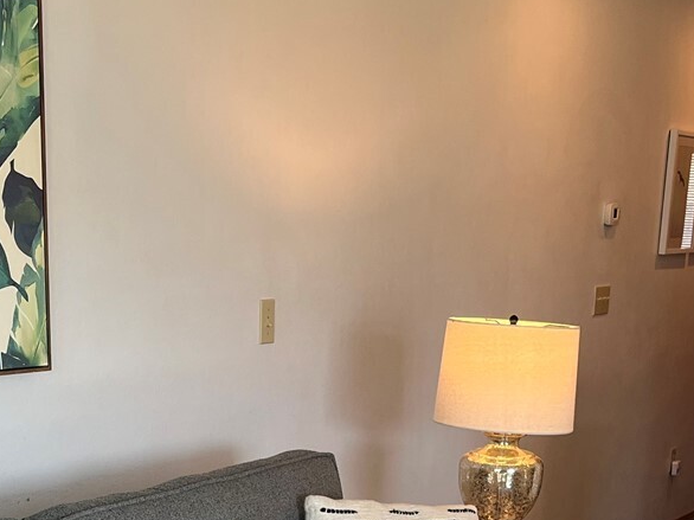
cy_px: 660
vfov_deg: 19.3
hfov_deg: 27.4
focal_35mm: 71
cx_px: 295
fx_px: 1423
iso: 64
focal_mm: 5.1
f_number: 1.6
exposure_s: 1/120
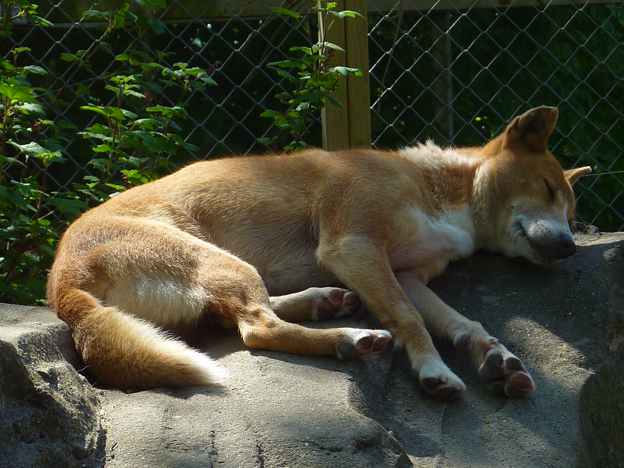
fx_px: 3605
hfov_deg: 9.9
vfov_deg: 7.4
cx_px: 312
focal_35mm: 200
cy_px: 234
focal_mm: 18.2
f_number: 4.4
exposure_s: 1/200
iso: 80
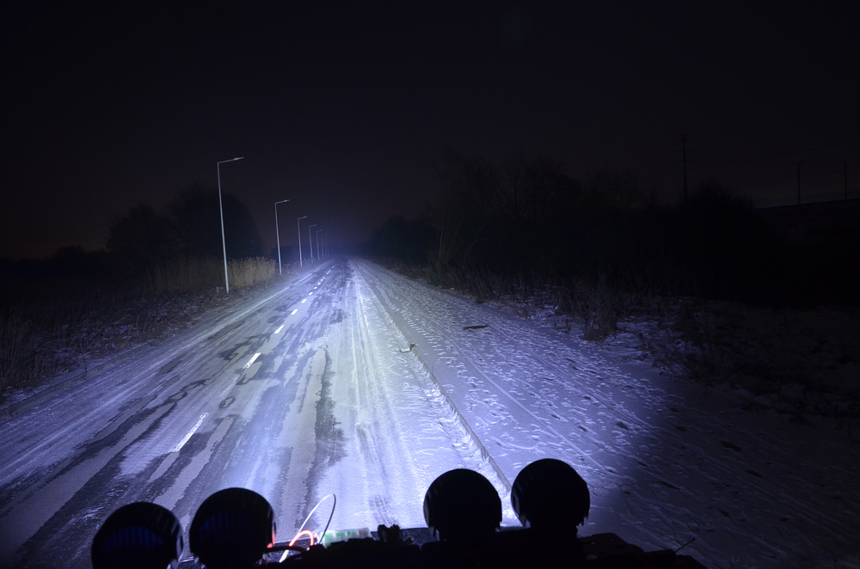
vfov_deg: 47.7
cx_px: 430
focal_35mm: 27
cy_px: 284
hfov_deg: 67.5
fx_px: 644
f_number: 5
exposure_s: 1/2.5
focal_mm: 18
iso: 800
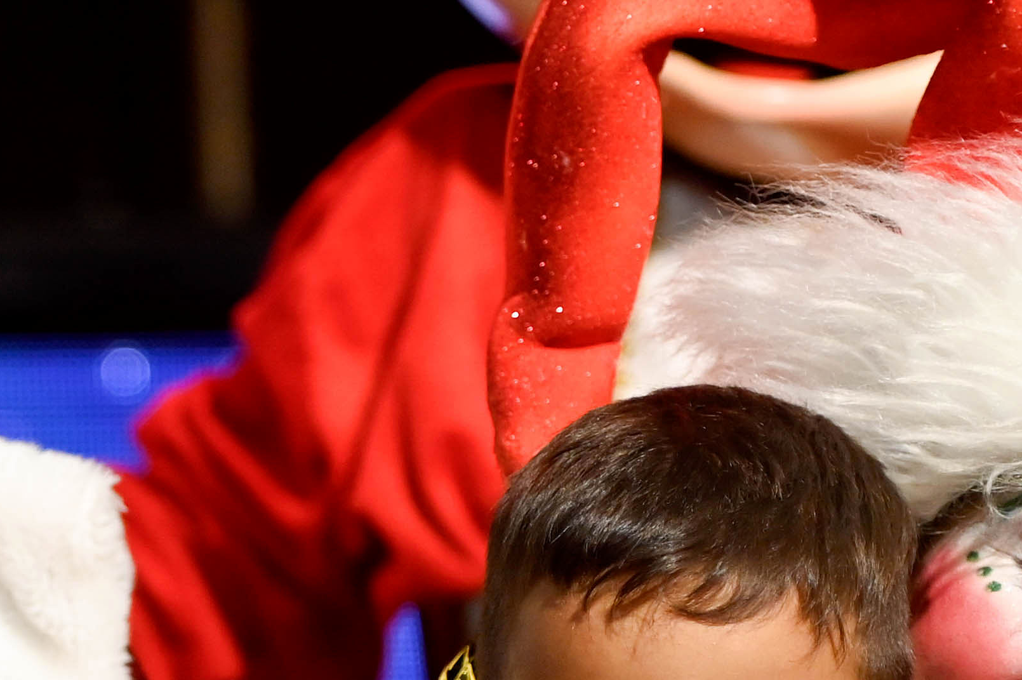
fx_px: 8737
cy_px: 846
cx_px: -552
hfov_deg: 6.6
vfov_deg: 4.4
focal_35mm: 308
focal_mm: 82
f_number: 2.8
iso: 1600
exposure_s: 1/1000
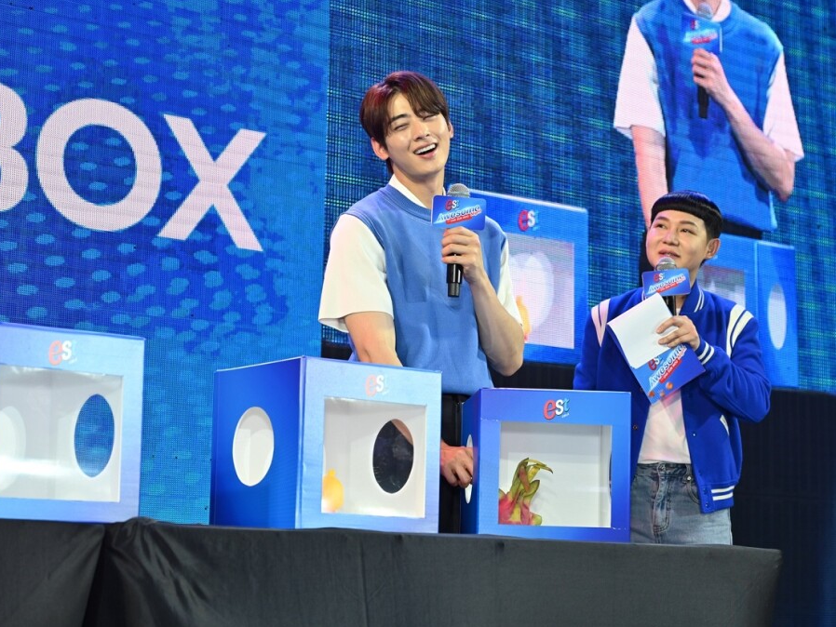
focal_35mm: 69
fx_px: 1667
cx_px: 452
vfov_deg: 21.3
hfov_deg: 28.1
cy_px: 315
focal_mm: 63
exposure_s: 1/160
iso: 640
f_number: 5
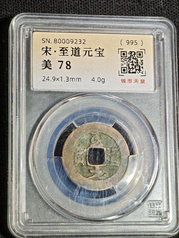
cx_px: 90
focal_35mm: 107
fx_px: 738
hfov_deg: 13.8
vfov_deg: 18.4
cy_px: 119
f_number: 1.5
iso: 50
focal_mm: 4.94
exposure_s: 1/423
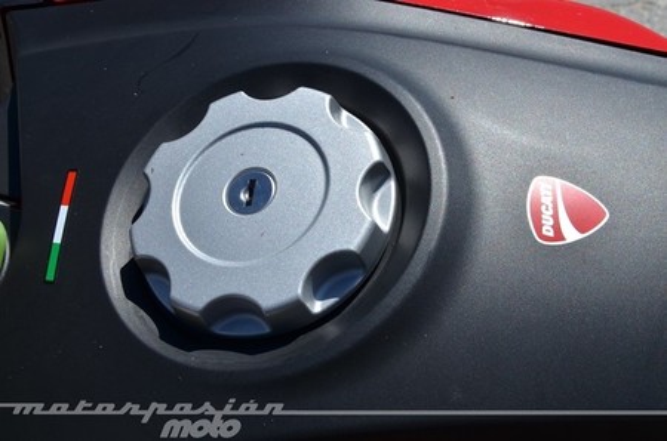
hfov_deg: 33.5
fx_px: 1109
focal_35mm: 60
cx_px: 334
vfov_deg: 22.5
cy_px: 220
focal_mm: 40
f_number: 22
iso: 100
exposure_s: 1/80
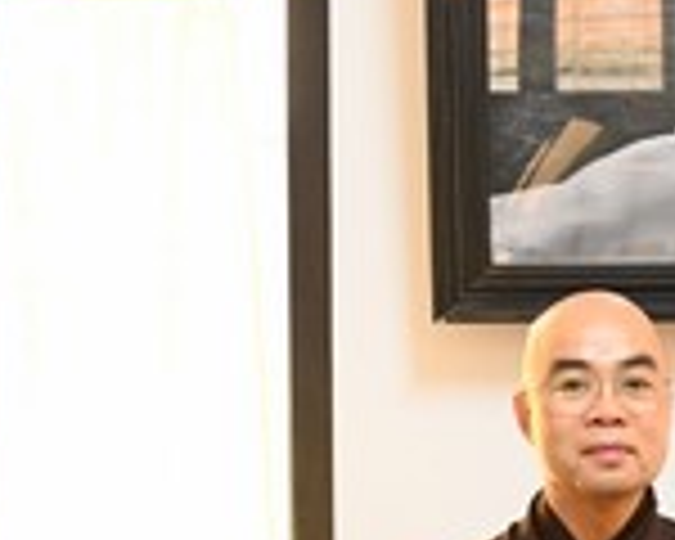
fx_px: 2757
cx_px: 968
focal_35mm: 138
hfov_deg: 13.3
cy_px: 338
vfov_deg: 11.2
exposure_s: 1/200
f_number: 4
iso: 4000
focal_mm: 34
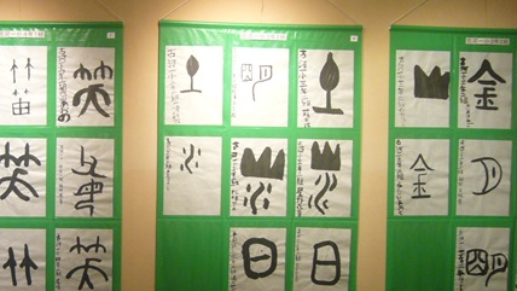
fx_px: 782
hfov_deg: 35.7
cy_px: 185
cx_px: 127
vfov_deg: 21.0
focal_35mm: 57
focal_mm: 4.6
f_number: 2.8
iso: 160
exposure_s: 1/15
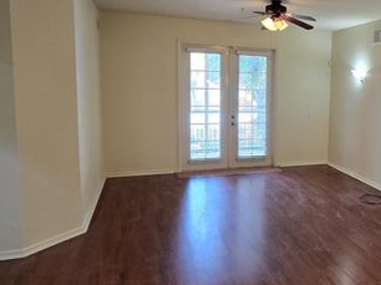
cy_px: 117
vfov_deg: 46.5
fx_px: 330
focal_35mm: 30
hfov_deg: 55.6
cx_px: 307
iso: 200
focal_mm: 2.2
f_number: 2.2
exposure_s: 1/60
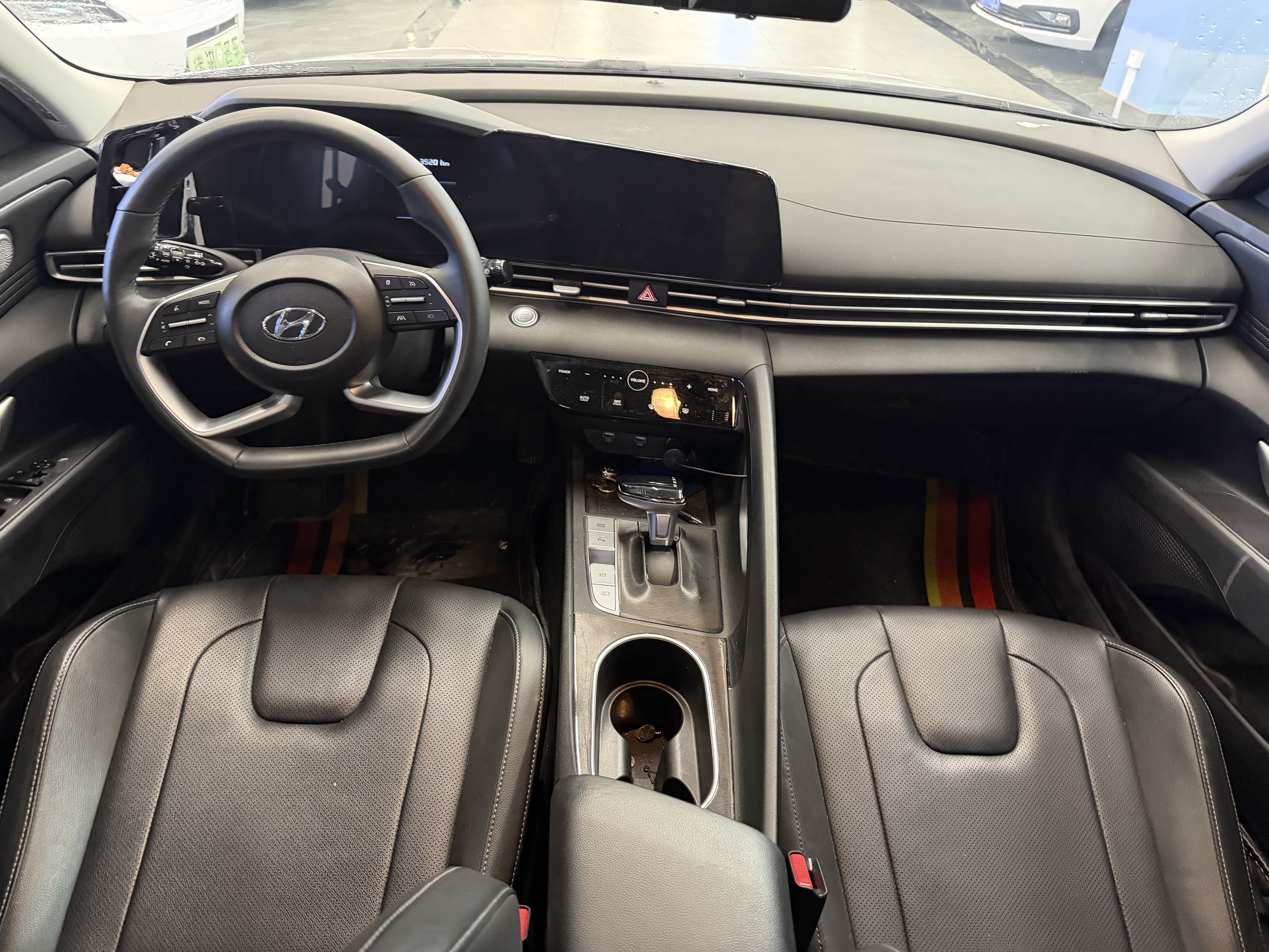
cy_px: 476
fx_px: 880
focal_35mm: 24
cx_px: 634
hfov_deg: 71.6
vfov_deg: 56.8
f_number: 1.78
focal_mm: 6.76
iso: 1000
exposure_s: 1/39
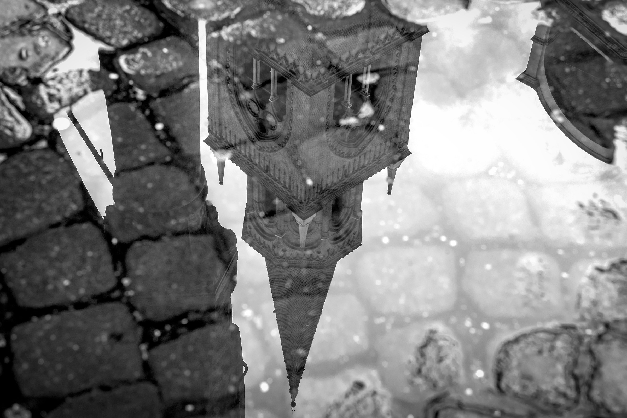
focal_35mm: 57
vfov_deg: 23.8
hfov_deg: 35.1
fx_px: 993
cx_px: 314
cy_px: 209
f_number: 8
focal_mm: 38
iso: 400
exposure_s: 1/50
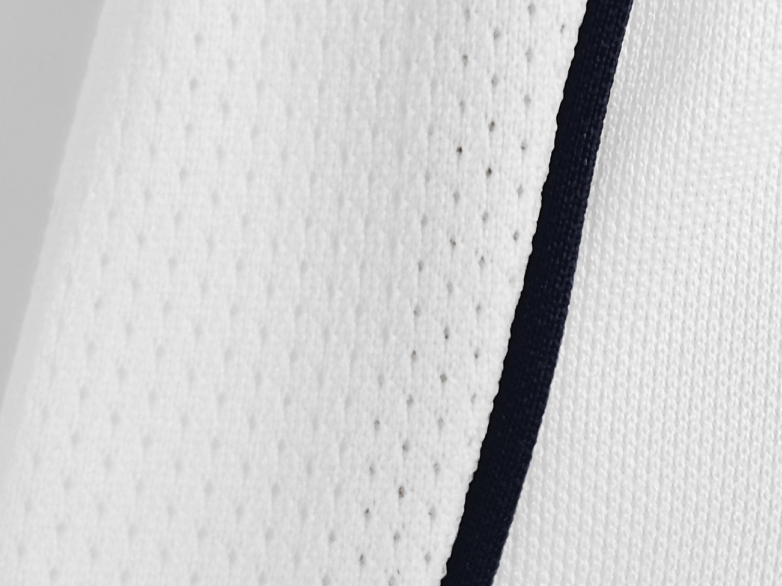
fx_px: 2079
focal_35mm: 92
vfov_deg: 16.0
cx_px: 1148
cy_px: 205
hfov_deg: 18.9
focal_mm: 5.58
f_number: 1.8
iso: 160
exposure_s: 1/100
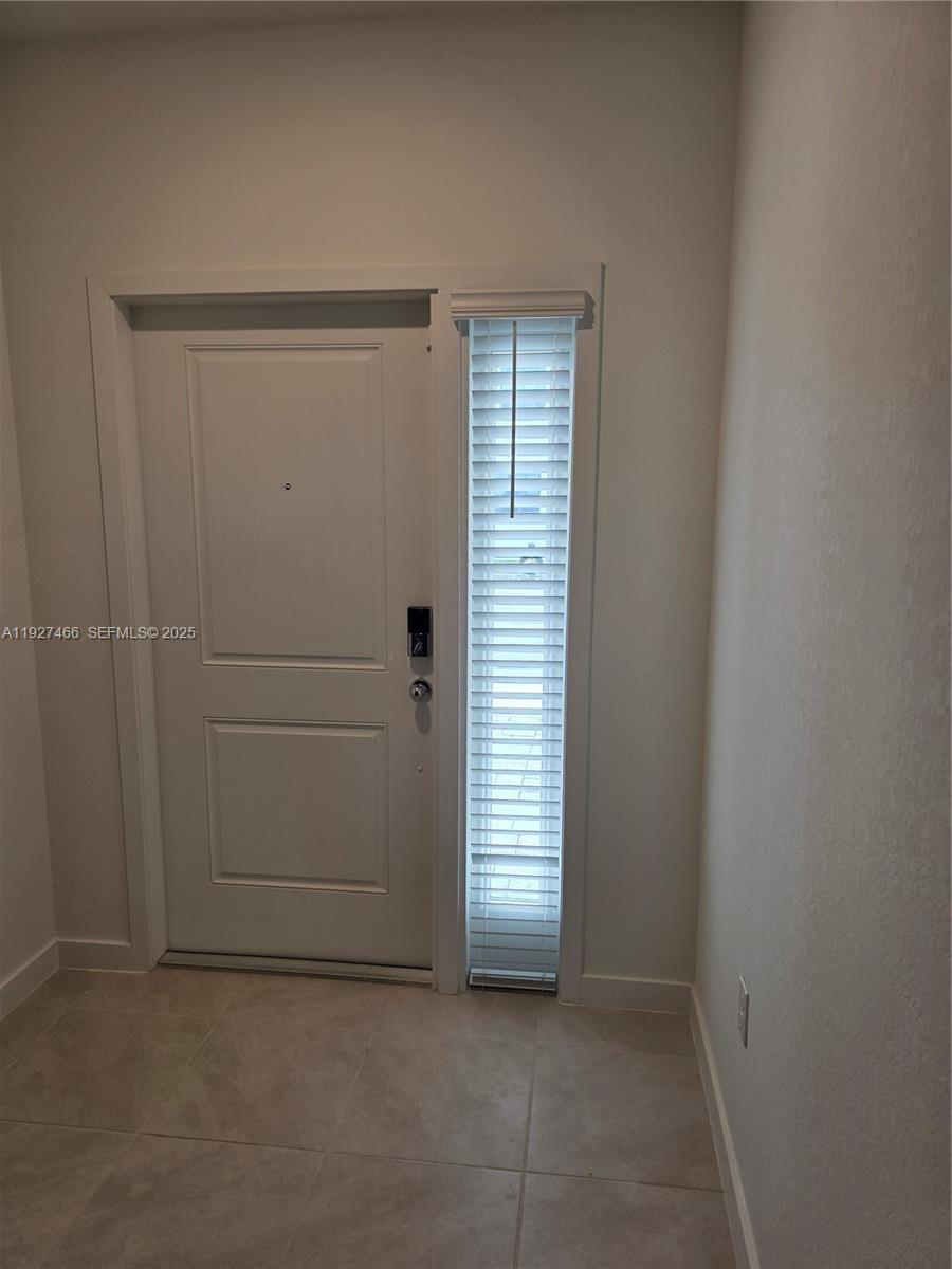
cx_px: 476
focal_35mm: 23
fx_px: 843
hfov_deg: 58.9
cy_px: 634
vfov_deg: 73.9
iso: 64
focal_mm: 6.3
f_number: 1.7
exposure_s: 1/120
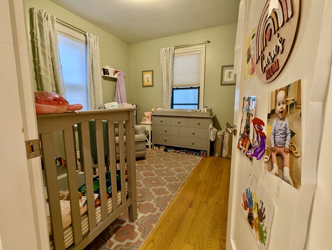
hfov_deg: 94.4
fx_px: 154
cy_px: 125
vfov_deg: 78.2
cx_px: 166
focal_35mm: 16
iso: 140
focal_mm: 2.35
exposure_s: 1/25.9
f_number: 2.2
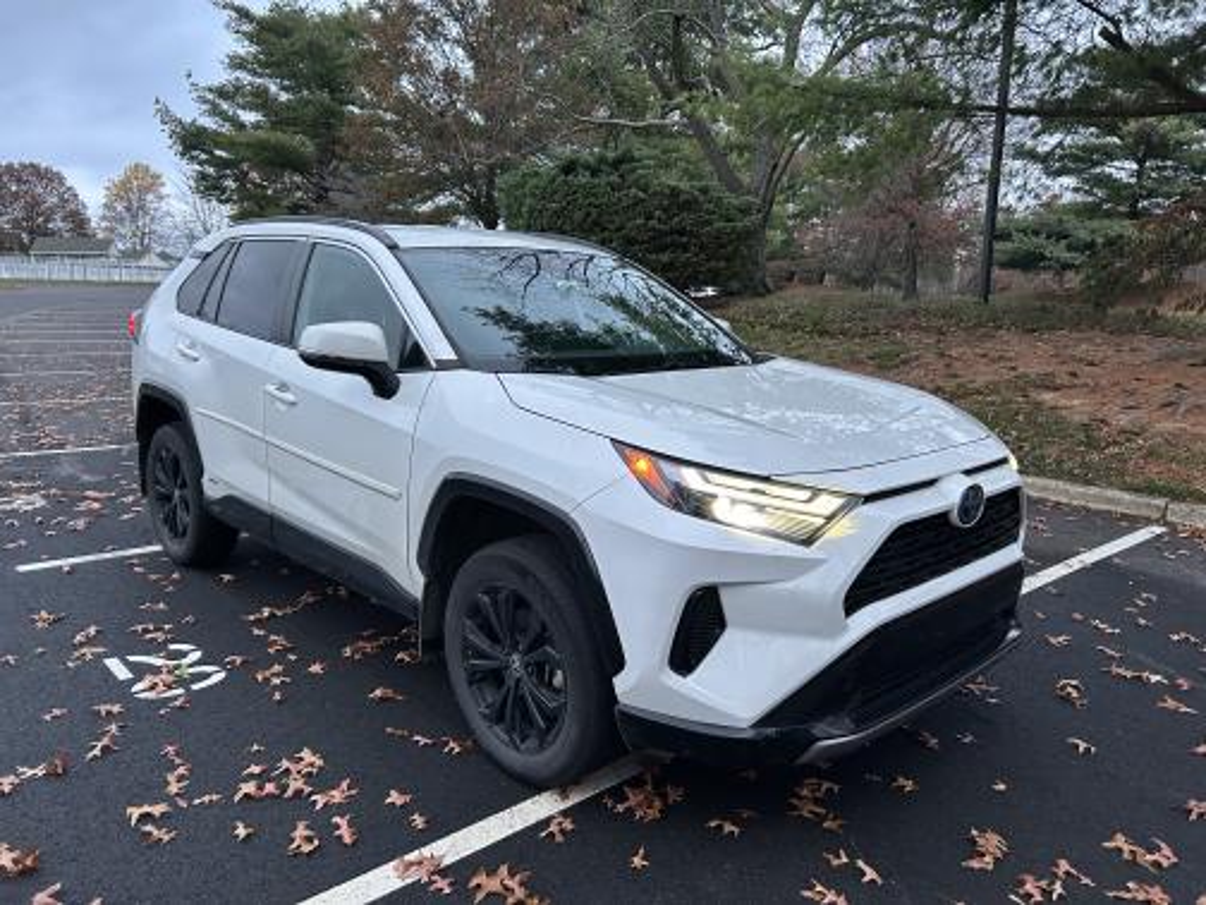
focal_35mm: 26
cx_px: 603
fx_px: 906
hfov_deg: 67.3
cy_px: 452
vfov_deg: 53.1
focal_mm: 5.7
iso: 200
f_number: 1.5
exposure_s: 1/54
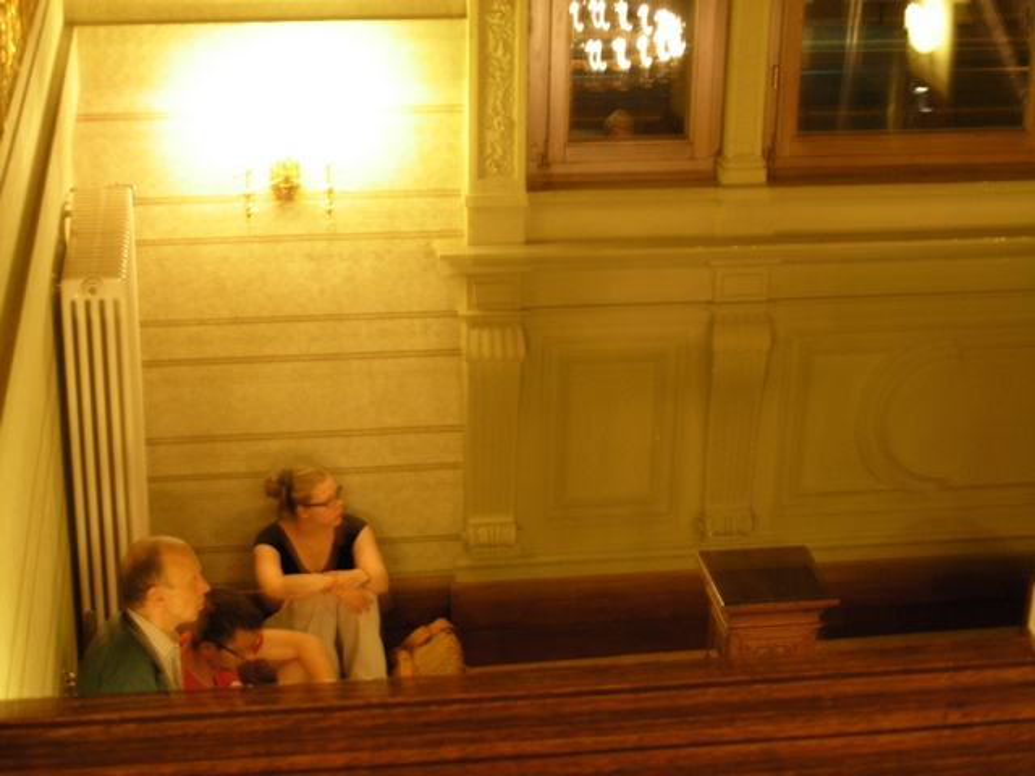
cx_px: 518
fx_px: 2272
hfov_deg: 25.7
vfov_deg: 19.4
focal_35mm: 76
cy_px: 388
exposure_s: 1/3.7
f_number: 3.6
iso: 200
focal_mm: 12.5
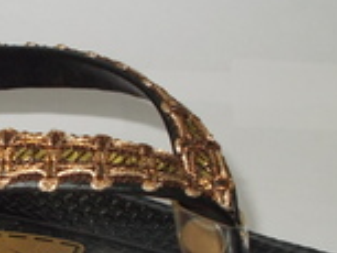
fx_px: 1081
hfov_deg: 17.1
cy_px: 226
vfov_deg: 13.3
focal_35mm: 111
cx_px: -33
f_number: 3.6
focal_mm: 6
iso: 200
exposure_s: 1/25
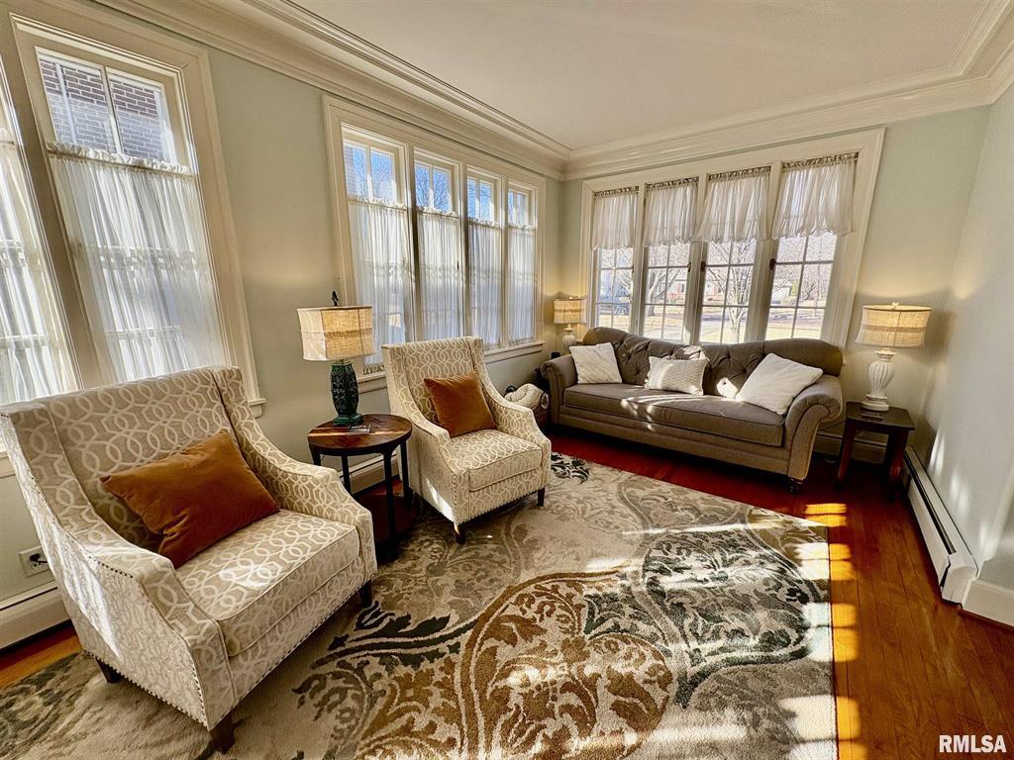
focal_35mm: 14
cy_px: 380
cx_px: 507
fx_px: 410
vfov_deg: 85.7
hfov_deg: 102.1
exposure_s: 1/175
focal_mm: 2.22
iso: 64
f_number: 2.2
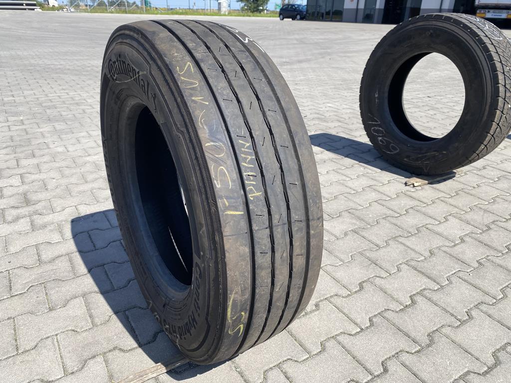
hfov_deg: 67.3
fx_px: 384
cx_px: 256
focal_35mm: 26
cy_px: 192
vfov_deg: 53.1
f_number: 1.8
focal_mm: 4.25
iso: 32
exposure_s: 1/1898
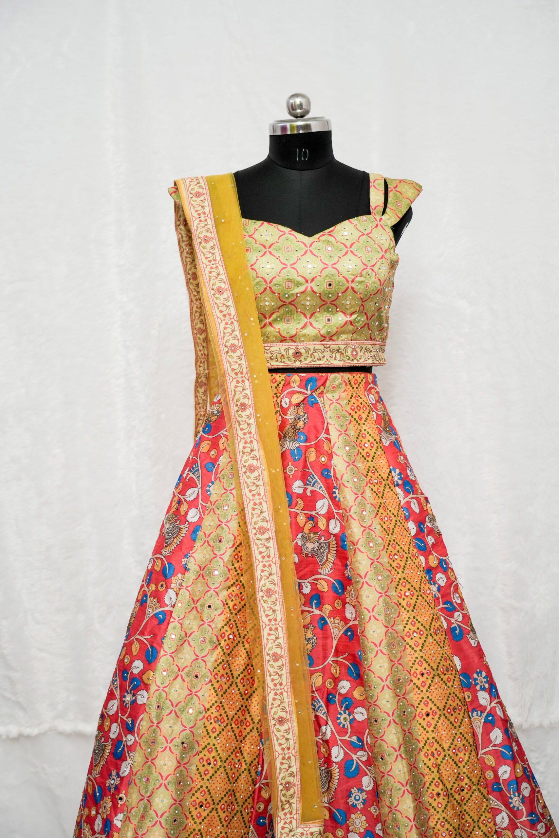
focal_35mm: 54
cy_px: 419
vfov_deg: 36.9
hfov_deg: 25.1
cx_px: 280
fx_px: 1257
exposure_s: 1/200
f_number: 4
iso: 250
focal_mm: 54
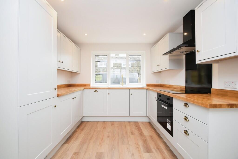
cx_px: 119
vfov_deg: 77.3
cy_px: 80
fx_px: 99
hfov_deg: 100.4
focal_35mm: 15
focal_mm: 10
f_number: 5.6
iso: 640
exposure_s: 1/125
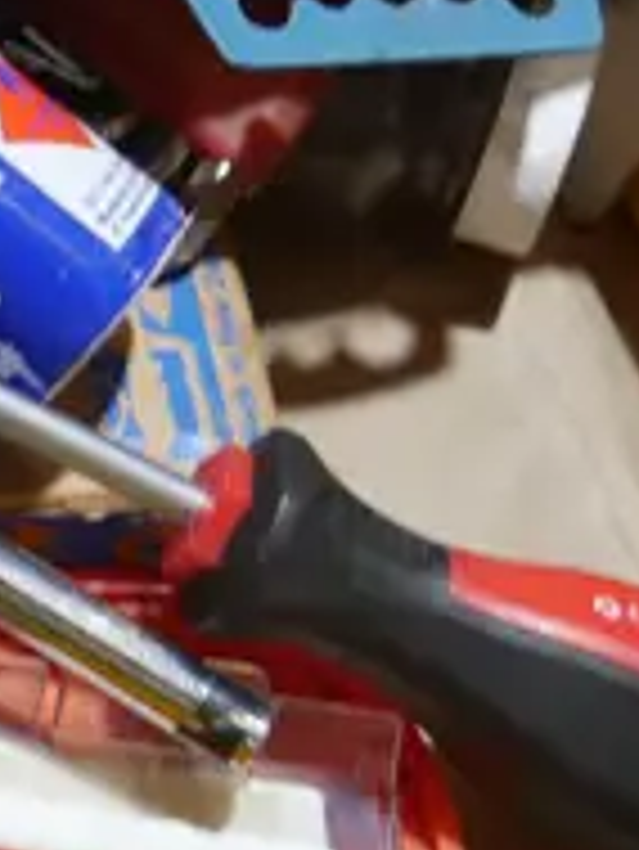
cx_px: -432
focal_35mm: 152
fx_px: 3737
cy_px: -65
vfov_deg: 12.8
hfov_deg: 9.4
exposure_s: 1/60
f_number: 3.5
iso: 250
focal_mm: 14
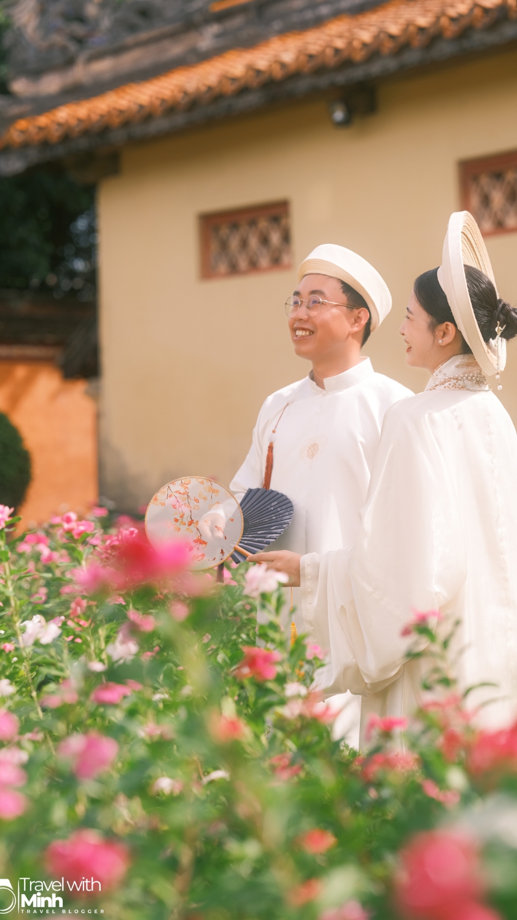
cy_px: 460
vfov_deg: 22.5
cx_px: 318
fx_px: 2315
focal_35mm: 95
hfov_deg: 12.7
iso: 200
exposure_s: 1/550
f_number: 4
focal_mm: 110
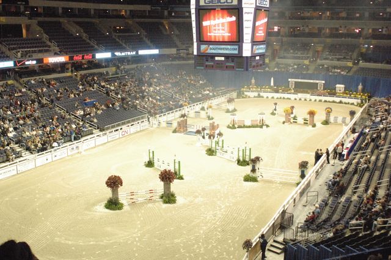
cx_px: 196
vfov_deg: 31.8
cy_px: 130
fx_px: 456
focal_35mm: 42
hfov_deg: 46.5
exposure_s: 1/160
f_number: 4.5
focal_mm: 28
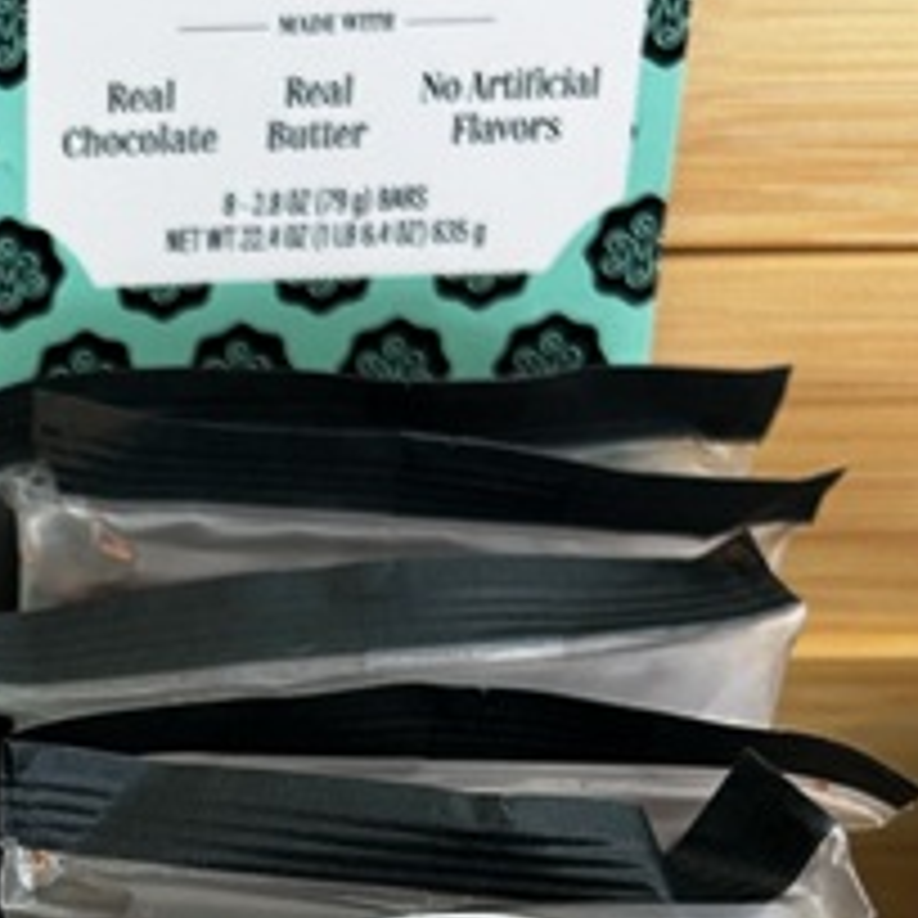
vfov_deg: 17.0
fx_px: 3000
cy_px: 902
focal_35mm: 100
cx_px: -83
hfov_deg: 16.9
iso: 125
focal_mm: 5.7
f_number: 1.5
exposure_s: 1/60
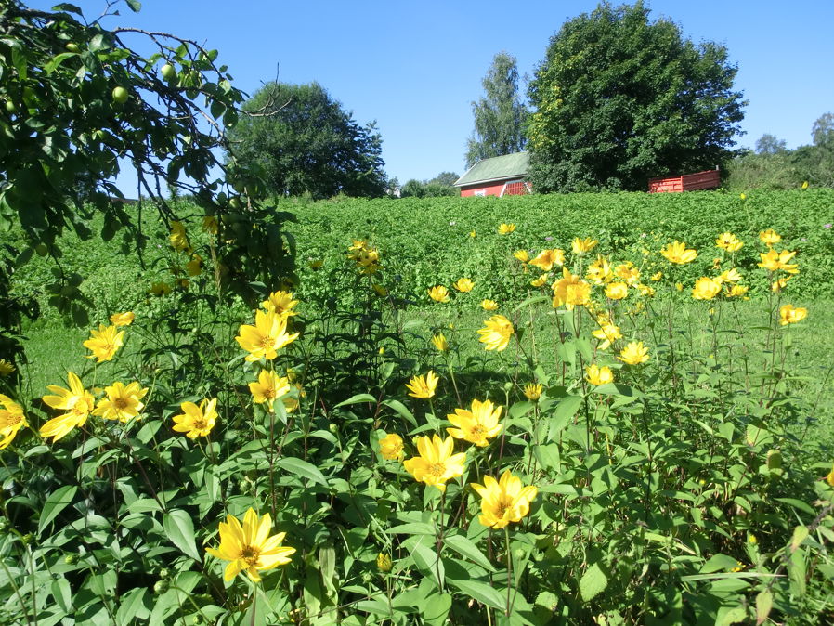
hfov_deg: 71.6
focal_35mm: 24
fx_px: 578
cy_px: 313
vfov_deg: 56.8
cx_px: 417
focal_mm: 4.24
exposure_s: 1/640
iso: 80
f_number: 3
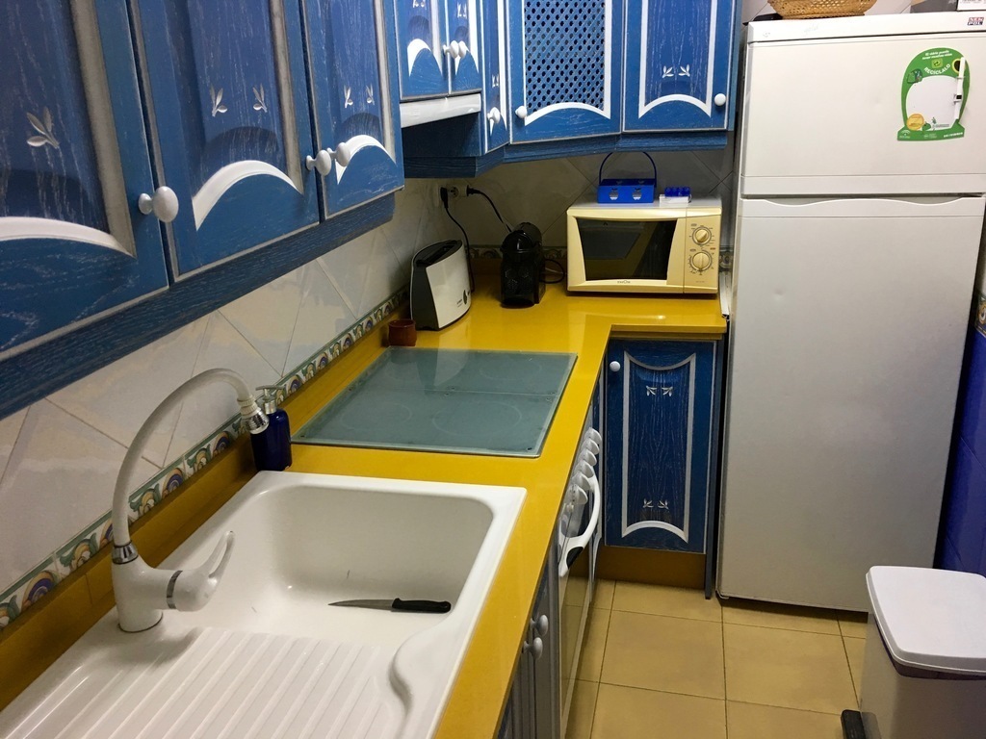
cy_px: 370
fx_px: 826
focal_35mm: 29
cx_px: 493
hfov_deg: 61.7
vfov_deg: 48.2
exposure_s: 1/33
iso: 100
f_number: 2.2
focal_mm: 4.15
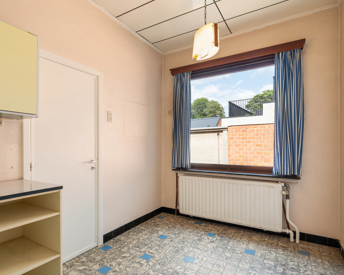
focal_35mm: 20
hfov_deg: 80.2
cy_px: 151
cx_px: 158
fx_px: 204
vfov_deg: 67.9
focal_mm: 16
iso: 250
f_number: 11
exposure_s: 1/3
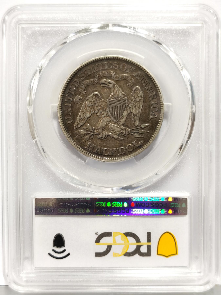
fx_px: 460
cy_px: 148
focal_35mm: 54
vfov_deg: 35.5
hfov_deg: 27.0
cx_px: 110
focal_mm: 5.56
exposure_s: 1/100
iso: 160
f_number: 16
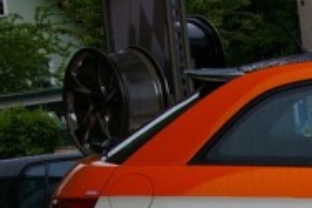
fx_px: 1437
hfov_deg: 11.9
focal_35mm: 166
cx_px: 463
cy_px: 384
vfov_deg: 8.0
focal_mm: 26
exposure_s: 1/180
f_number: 8
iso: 200
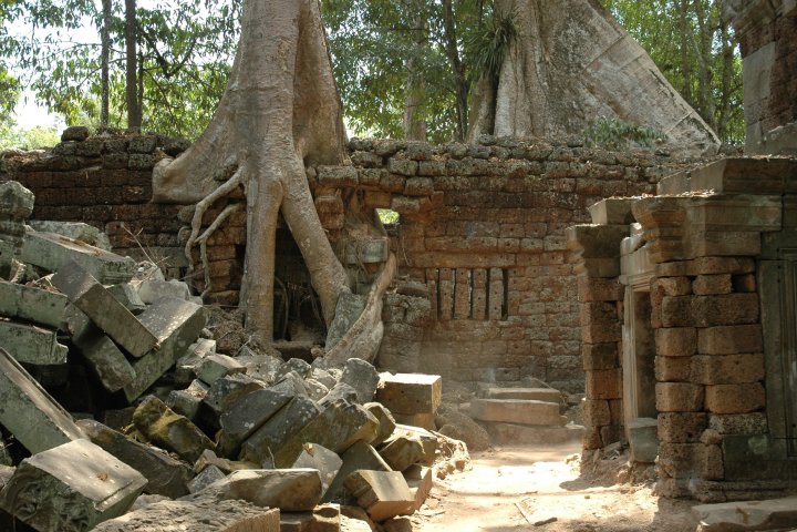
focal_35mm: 44
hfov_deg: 45.0
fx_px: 963
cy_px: 266
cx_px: 398
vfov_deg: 30.8
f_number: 5.6
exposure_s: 1/125
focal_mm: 29
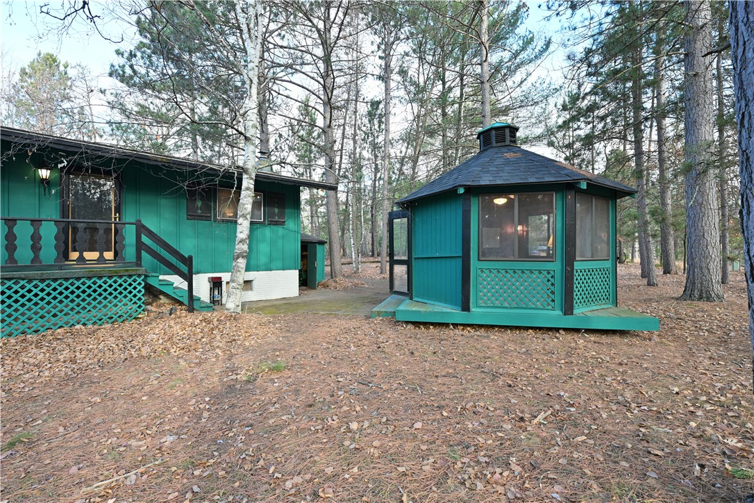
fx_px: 325
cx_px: 377
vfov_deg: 75.5
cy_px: 252
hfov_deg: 98.5
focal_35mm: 16
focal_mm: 15.5
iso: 200
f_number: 5.6
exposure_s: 1/40
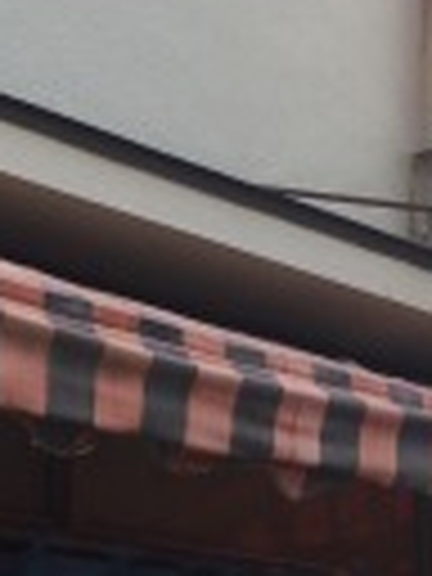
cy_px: 486
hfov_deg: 12.7
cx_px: -137
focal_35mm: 113
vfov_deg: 17.2
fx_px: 1880
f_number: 2.2
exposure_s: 1/892
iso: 32
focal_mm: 4.15
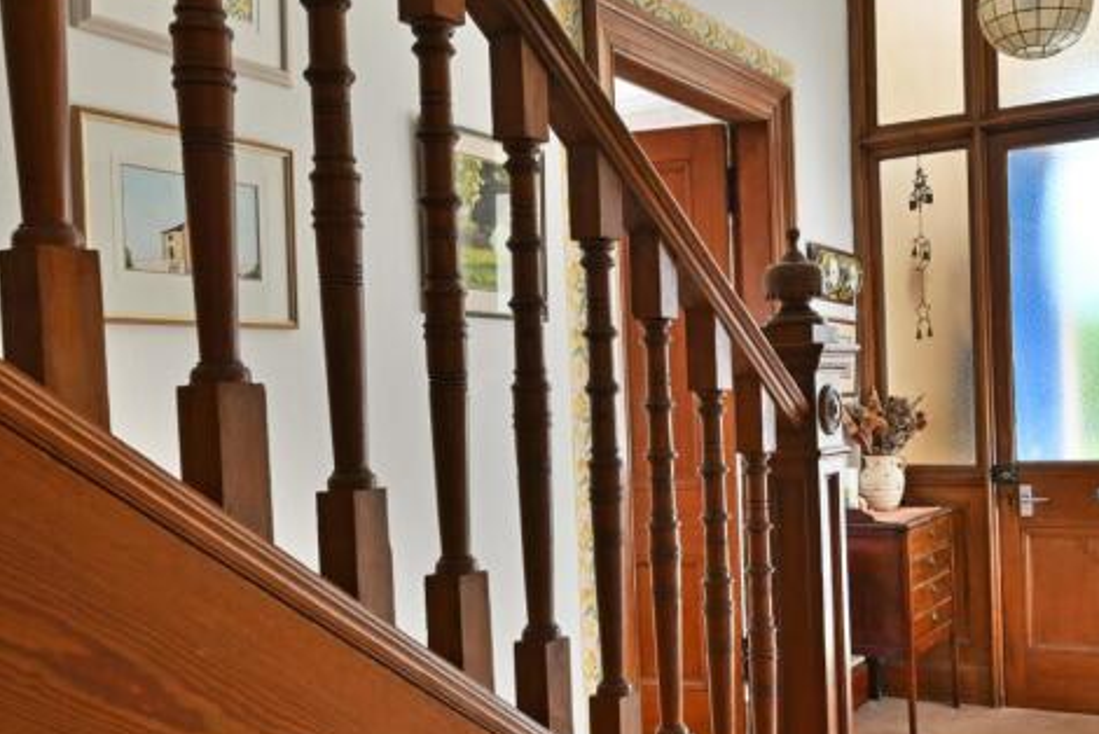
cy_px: 436
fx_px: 1163
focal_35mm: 38
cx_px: 746
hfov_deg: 49.5
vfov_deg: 34.9
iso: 125
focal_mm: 17.5
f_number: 13
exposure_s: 1/5
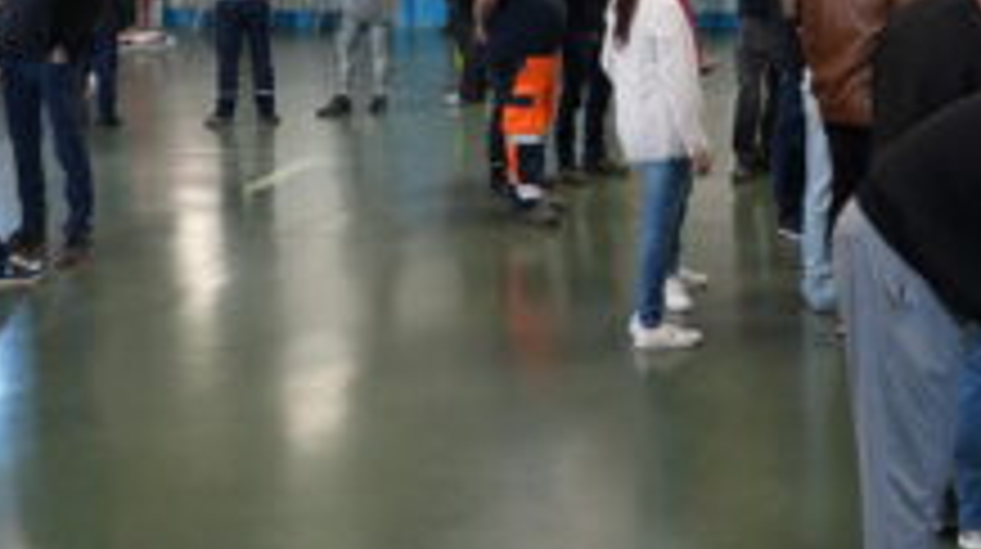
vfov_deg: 15.3
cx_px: 706
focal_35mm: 77
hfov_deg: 27.3
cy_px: -20
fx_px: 2000
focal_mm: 40
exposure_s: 1/100
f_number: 5.6
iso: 4000
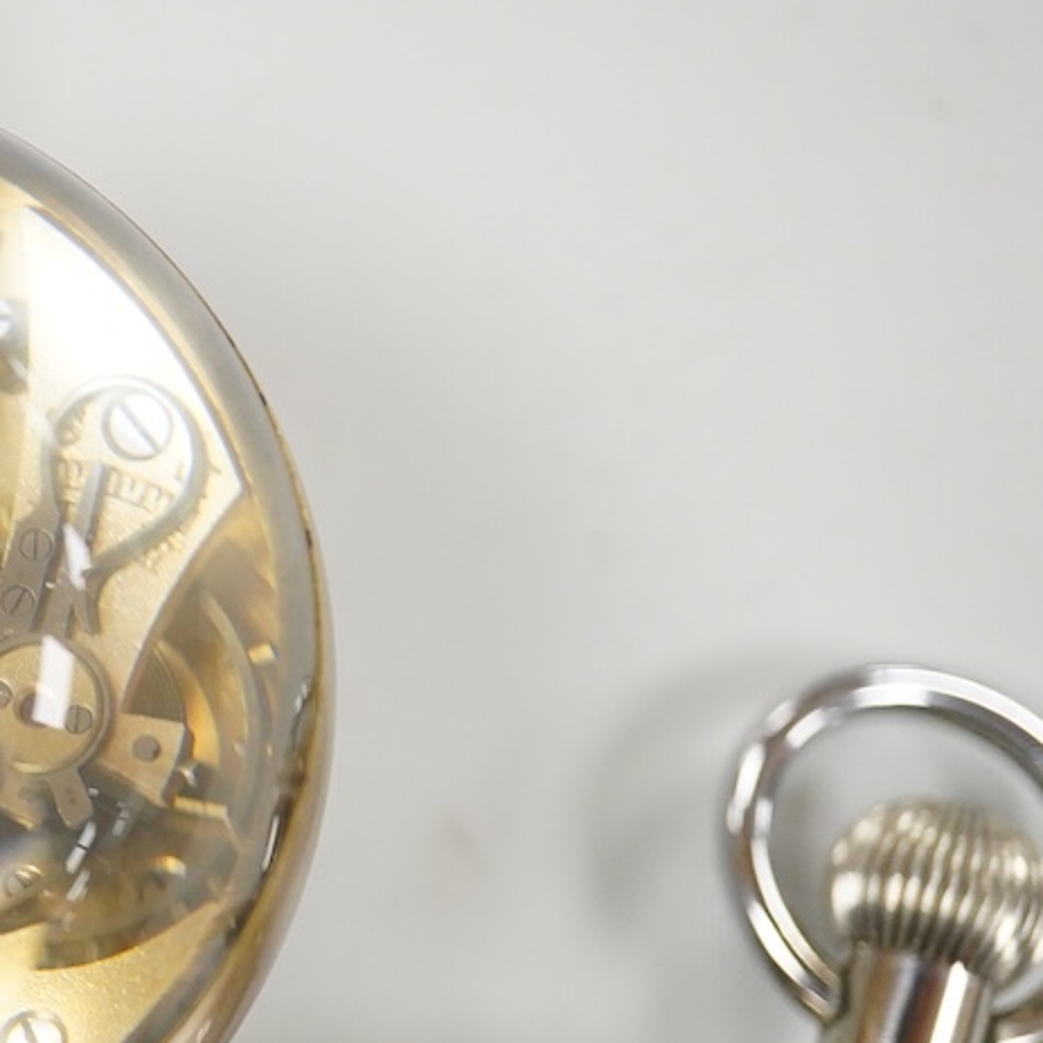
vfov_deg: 18.7
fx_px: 3170
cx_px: -139
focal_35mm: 93
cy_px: 601
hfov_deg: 17.9
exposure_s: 1/500
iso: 2500
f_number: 3.5
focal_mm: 30
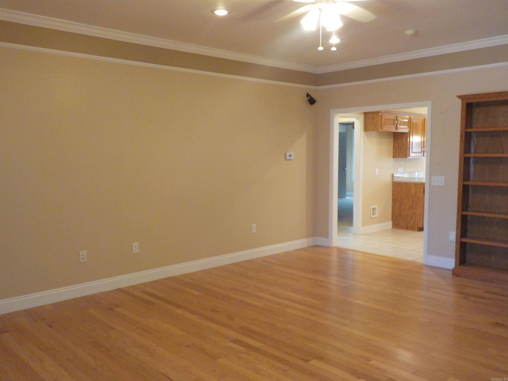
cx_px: 254
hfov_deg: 60.0
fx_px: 440
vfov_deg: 46.8
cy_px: 190
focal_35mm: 30
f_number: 3.3
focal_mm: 4.1
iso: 400
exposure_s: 1/25
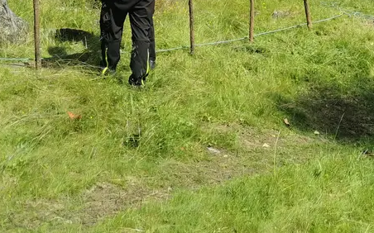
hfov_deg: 27.0
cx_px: 241
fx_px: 774
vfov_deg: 16.0
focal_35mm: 76
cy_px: -96
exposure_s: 1/3401
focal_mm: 5.56
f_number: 1.6
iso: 50
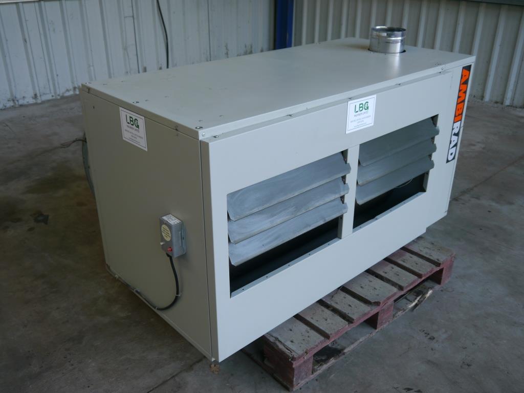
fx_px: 515
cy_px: 196
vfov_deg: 41.8
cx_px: 262
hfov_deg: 54.0
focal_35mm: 34
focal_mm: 17
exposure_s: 1/60
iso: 160
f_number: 4
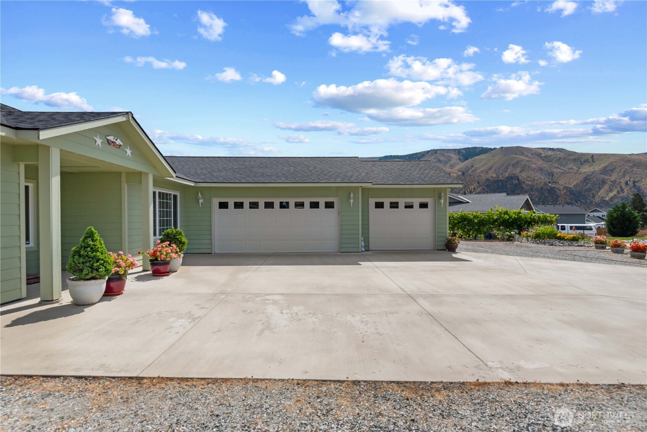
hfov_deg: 90.0
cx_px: 324
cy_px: 216
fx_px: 324
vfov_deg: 67.4
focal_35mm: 18
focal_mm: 18
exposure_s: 1/3200
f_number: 7.1
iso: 100
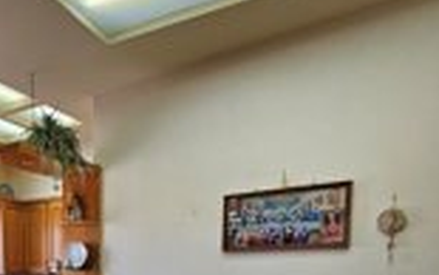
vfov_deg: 33.1
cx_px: 116
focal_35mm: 32
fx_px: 383
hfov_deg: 57.0
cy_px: 320
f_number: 2.2
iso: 64
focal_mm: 2.2
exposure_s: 1/50
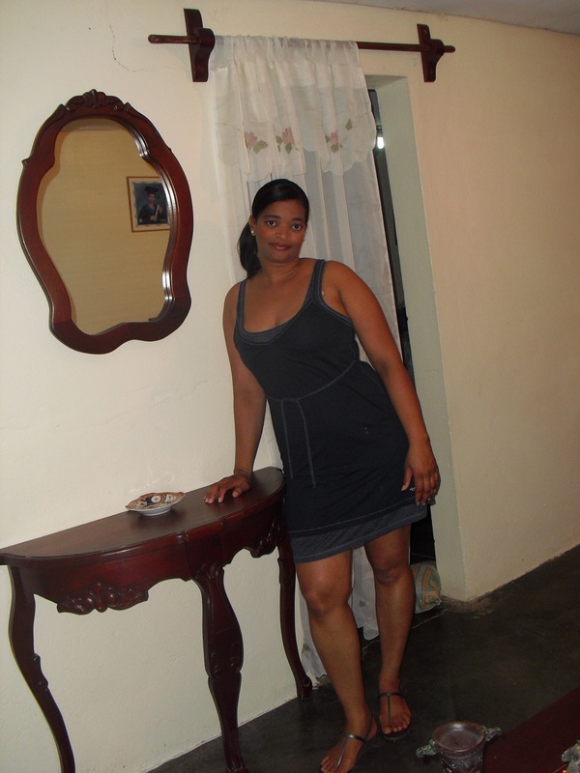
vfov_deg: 51.4
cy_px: 386
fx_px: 804
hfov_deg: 39.7
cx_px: 290
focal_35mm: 36
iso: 200
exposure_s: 1/60
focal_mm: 6.3
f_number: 3.1
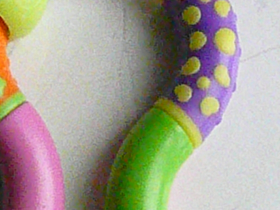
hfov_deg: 22.1
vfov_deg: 16.6
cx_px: 40
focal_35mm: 87
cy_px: 219
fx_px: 704
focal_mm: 4.6
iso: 3200
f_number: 8
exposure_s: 1/160
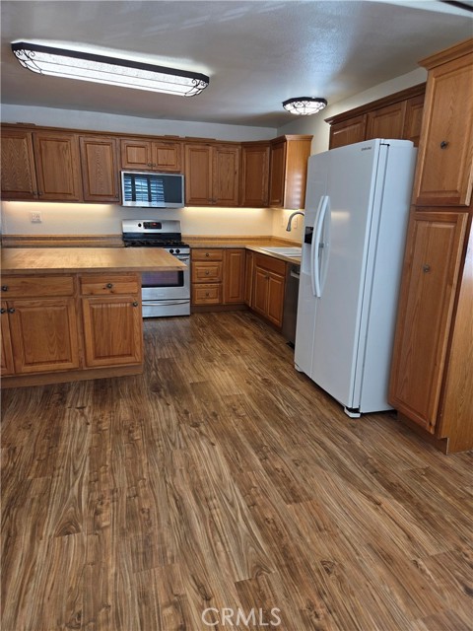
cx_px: 236
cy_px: 316
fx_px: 419
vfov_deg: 73.9
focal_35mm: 23
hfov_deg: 58.9
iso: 80
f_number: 1.8
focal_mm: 5.4
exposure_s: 1/120
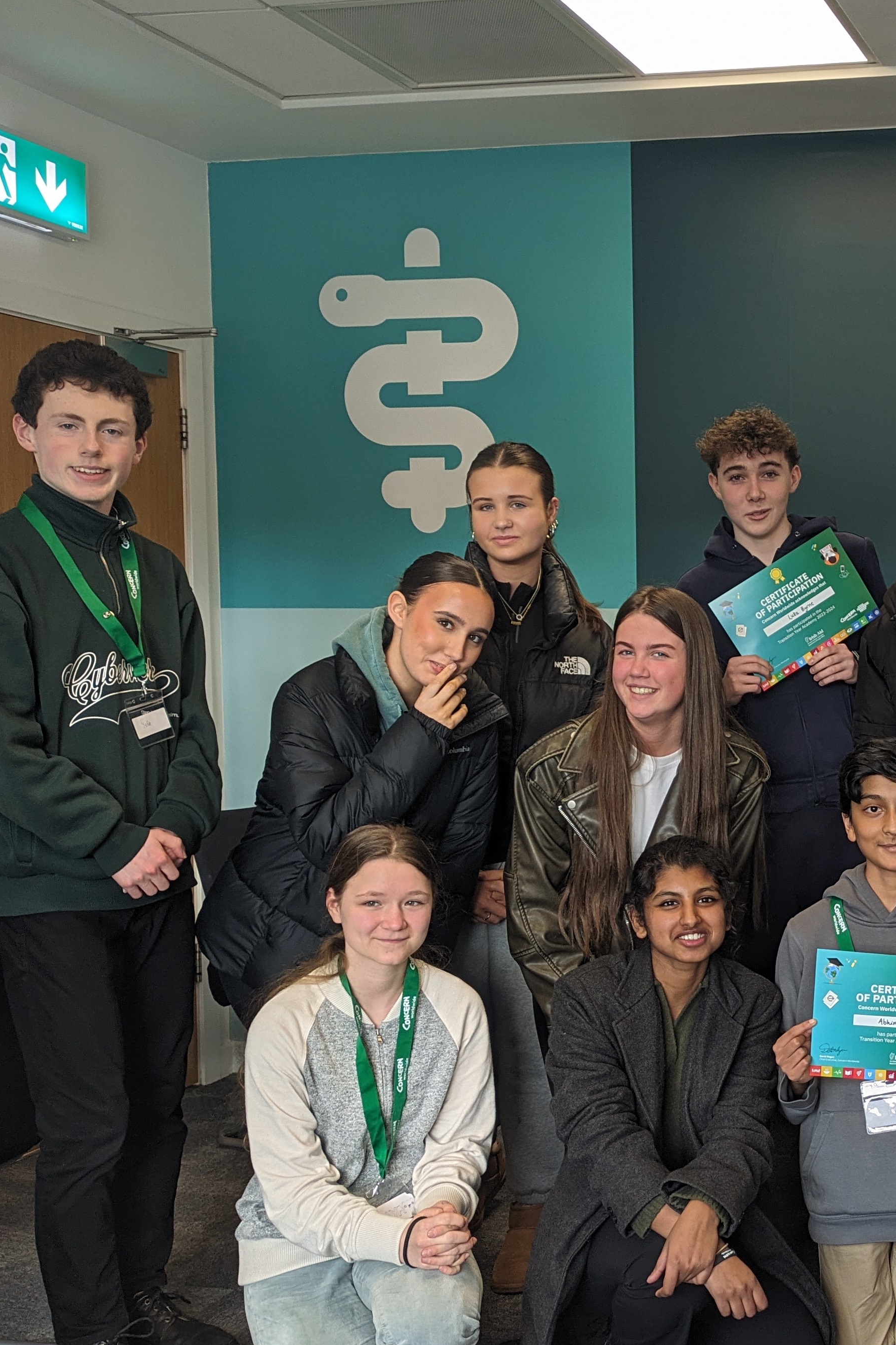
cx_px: 952
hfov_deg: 27.6
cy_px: 740
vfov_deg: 43.6
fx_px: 1680
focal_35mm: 45
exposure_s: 1/33.3
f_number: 1.89
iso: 57
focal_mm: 5.43
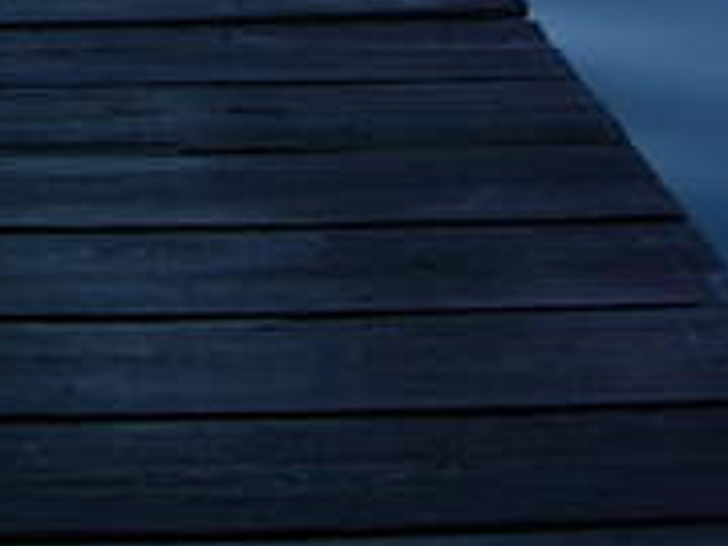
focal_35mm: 137
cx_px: -222
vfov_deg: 10.2
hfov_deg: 13.8
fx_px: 2881
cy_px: -421
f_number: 2.8
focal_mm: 7.8
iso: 64
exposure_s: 1/813
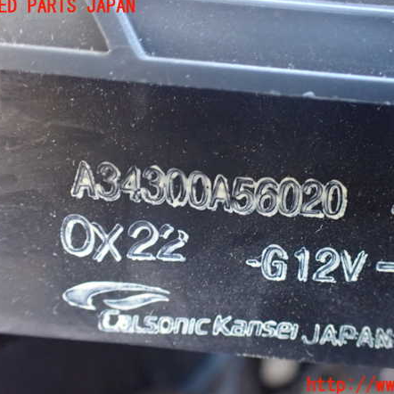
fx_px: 464
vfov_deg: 46.0
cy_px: 196
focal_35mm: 36
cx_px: 241
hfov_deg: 45.7
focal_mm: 5.4
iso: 1250
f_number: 2.3
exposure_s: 1/30
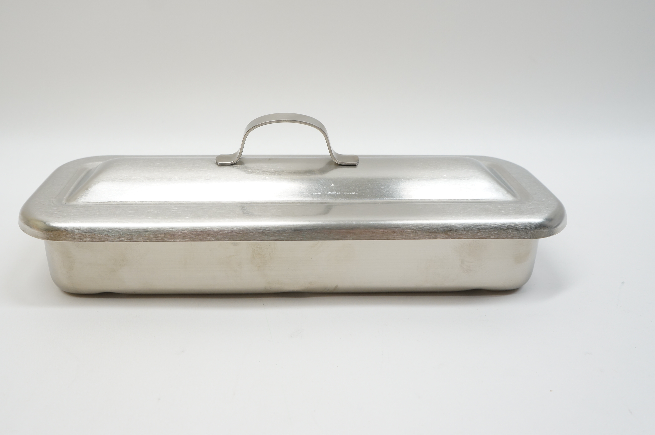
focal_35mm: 35
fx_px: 636
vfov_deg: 37.7
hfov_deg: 54.4
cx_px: 292
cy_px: 192
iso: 400
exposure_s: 1/50
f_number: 7.1
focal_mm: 20
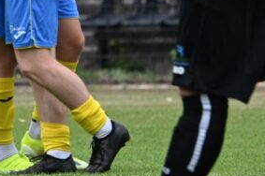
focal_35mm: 1448
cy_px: -9
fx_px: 10646
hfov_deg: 1.4
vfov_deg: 0.9
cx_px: -57
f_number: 9
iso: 2200
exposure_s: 1/1600
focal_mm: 400
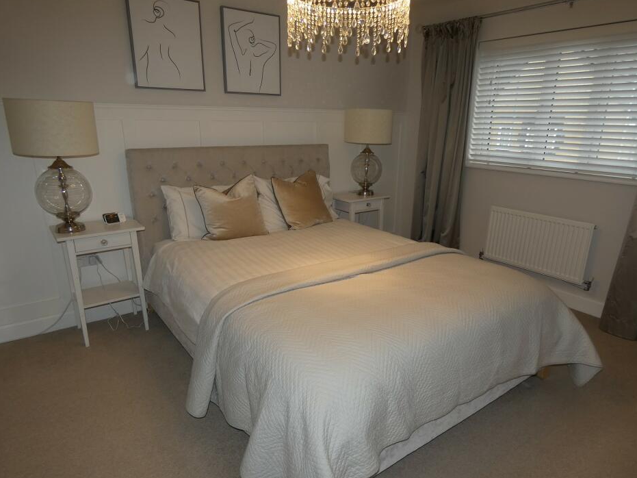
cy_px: 258
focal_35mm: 22
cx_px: 326
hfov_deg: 76.4
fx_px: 405
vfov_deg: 61.0
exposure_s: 1/60
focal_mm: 3.6
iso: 80
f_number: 2.8
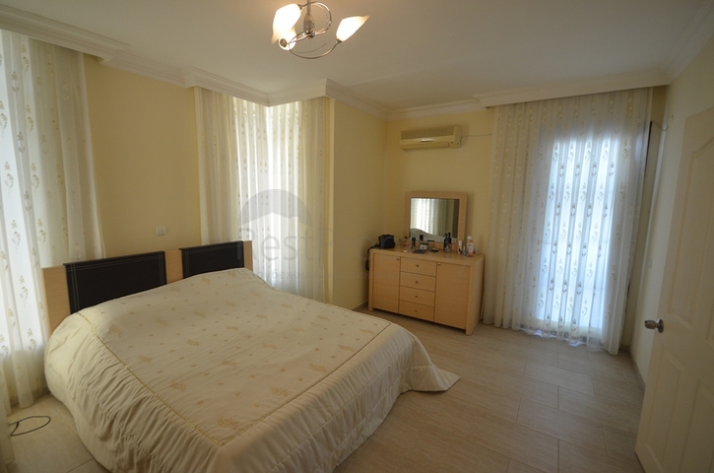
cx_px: 357
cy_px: 236
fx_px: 297
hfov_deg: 100.5
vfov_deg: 77.1
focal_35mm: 15
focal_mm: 10
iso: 560
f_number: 4
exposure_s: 1/60
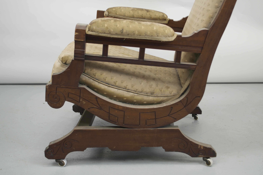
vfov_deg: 26.4
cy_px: 88
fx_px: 372
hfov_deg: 38.9
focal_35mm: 51
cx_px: 132
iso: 400
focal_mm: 34
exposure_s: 1/20
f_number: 5
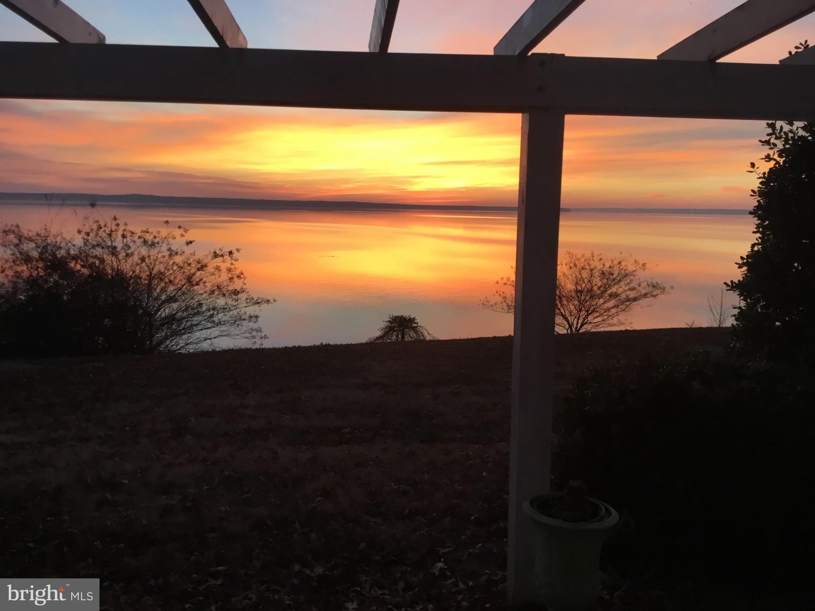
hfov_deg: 58.4
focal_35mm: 31
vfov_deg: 45.4
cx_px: 408
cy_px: 306
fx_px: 730
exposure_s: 1/40
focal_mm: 3.3
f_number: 2.4
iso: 25
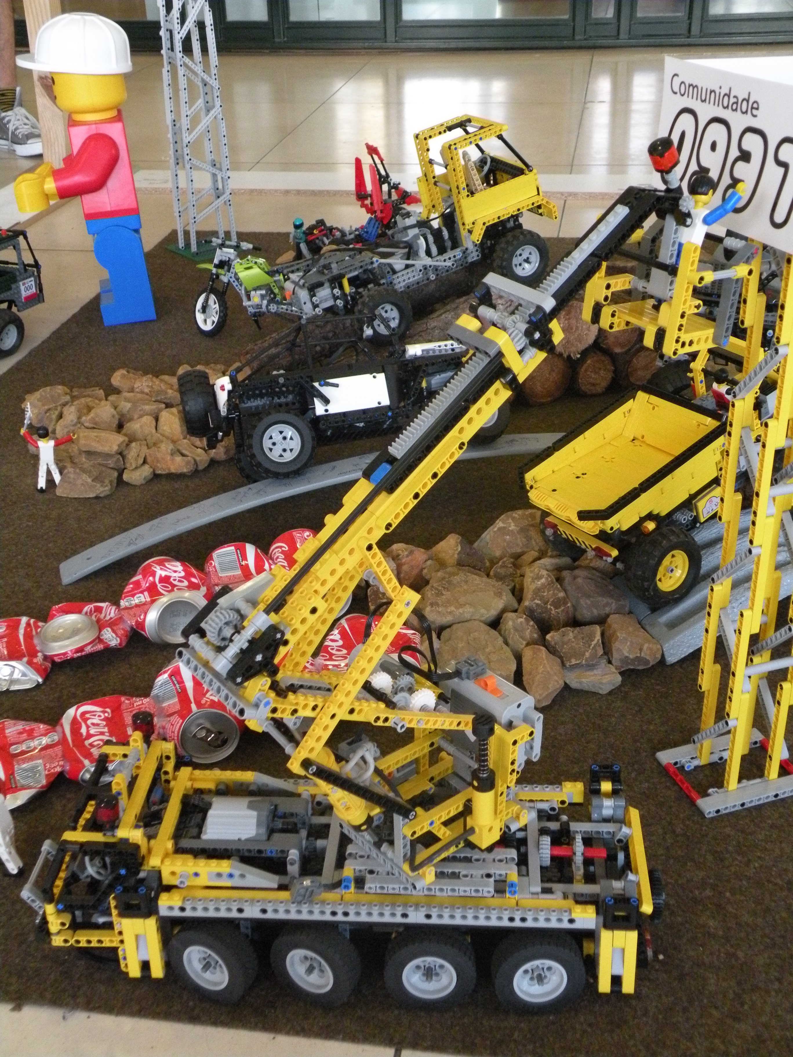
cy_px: 528
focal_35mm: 42
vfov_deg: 44.8
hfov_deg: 34.3
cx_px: 396
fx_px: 1283
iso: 400
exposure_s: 1/53.3
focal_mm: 7.4
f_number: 3.2
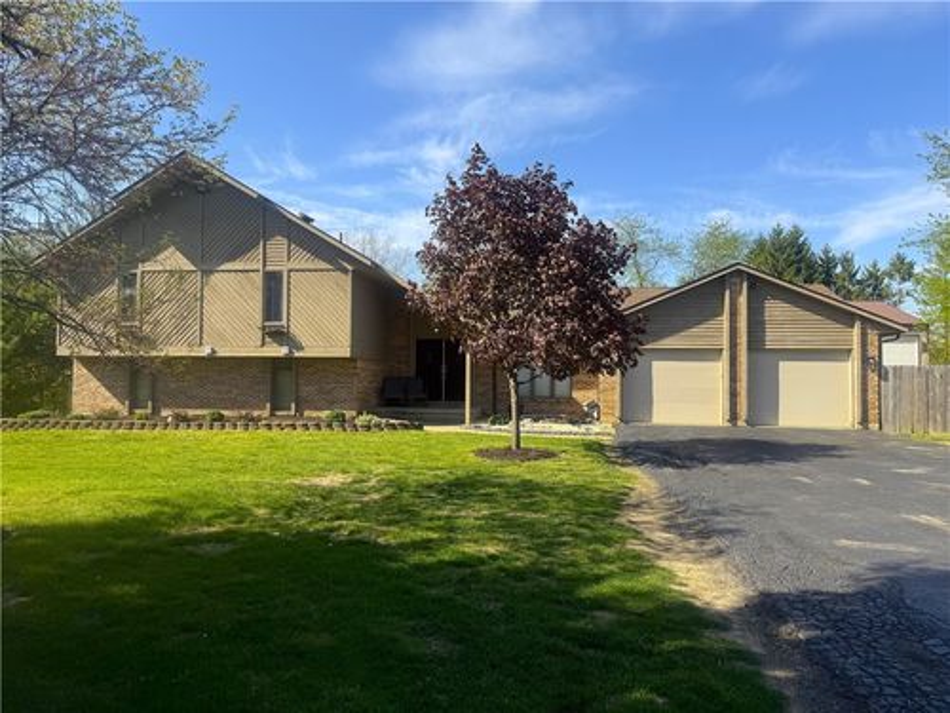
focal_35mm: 24
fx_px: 659
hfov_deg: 71.6
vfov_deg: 56.8
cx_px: 475
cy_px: 356
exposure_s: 1/2833
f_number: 1.78
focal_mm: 6.76
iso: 80
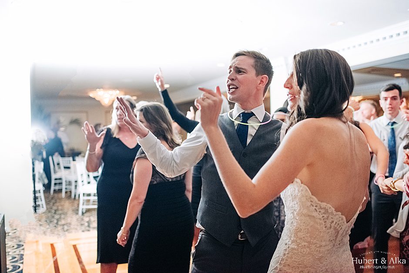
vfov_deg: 37.9
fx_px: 398
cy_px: 136
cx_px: 204
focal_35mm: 35
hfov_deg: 54.4
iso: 1600
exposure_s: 1/250
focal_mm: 35
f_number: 2.2
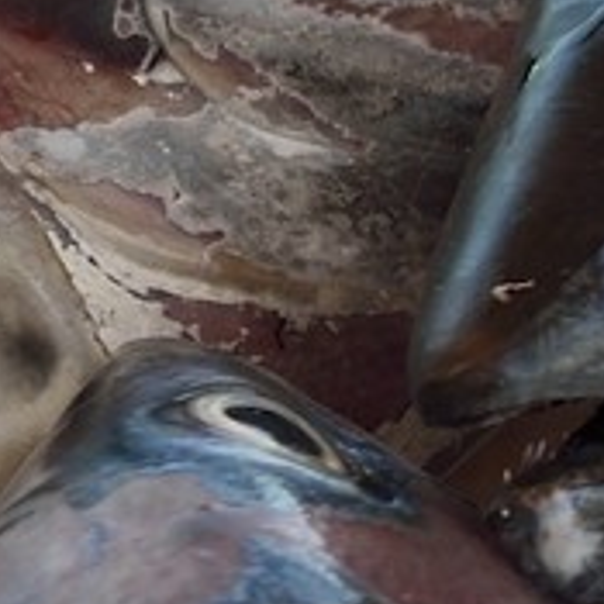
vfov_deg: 4.0
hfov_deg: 3.8
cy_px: 59
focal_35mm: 434
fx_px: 8568
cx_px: 2575
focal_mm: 56
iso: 400
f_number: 7.1
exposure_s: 1/125
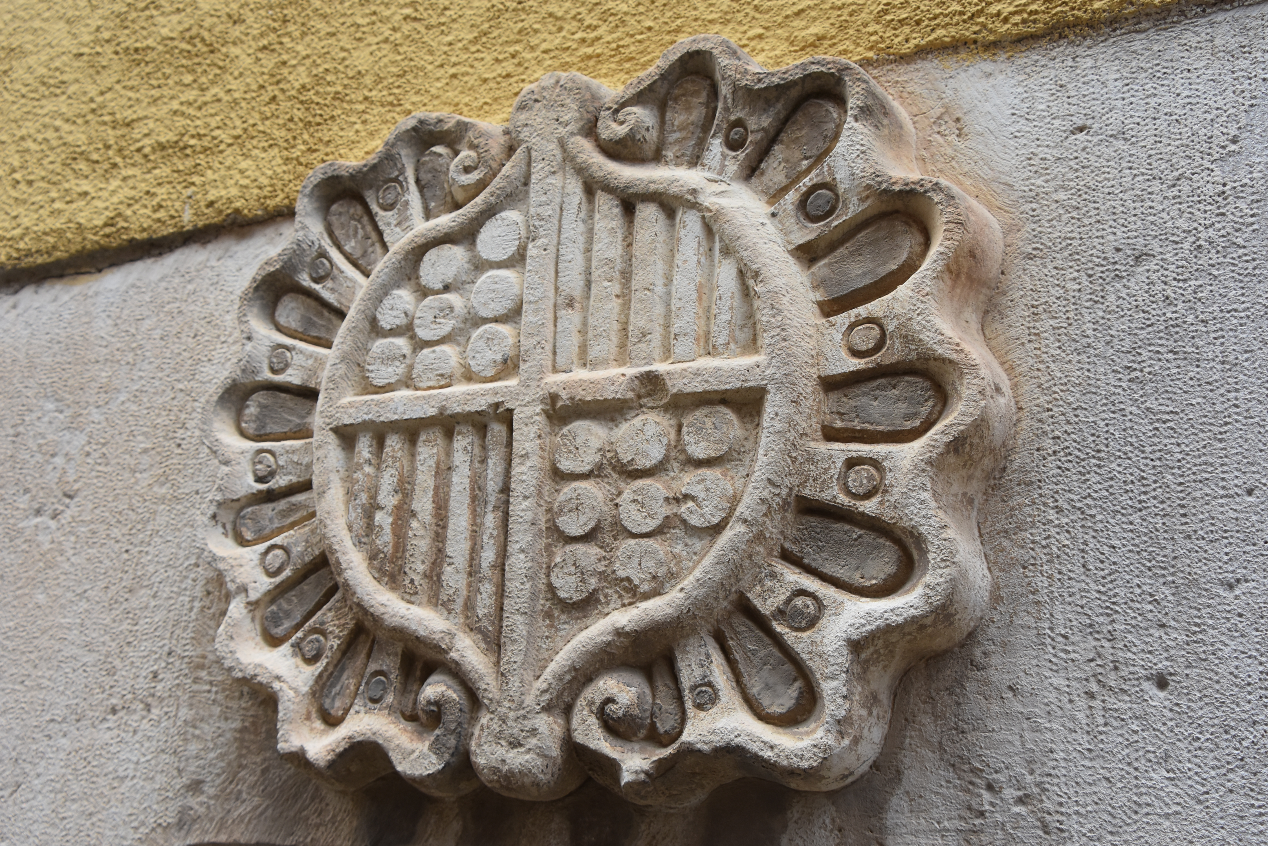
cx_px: 634
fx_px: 1268
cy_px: 423
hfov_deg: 53.1
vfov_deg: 36.9
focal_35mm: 36
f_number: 7.1
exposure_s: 1/200
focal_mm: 24
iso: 400
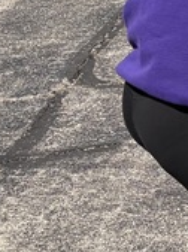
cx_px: 565
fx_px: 1148
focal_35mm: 158
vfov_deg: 12.5
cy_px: 51
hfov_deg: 8.0
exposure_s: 1/2865
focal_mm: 5.96
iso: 50
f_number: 1.6
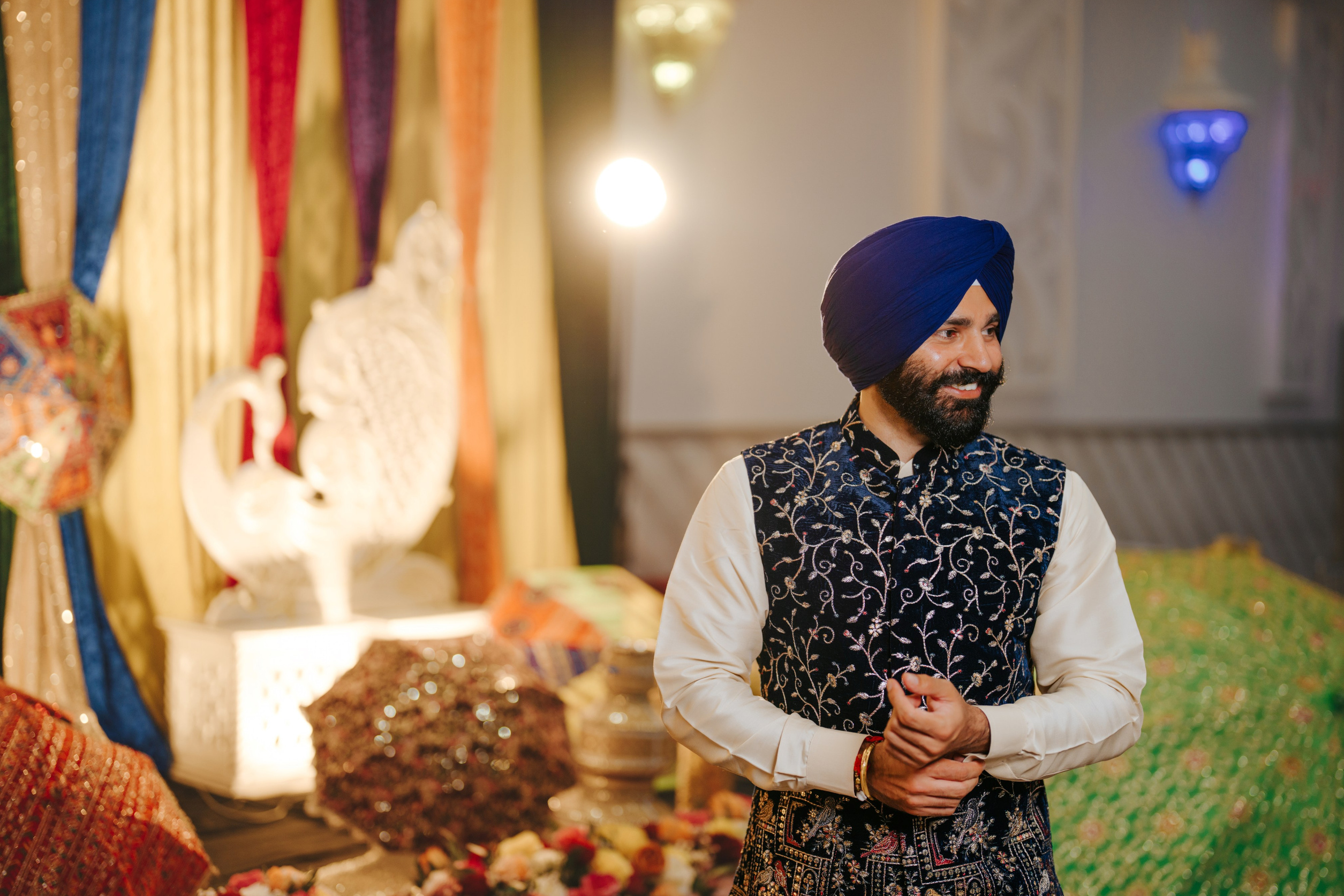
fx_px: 1904
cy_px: 452
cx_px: 678
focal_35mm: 51
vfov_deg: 26.5
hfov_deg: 38.9
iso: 200
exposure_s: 1/250
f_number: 1.2
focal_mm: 50
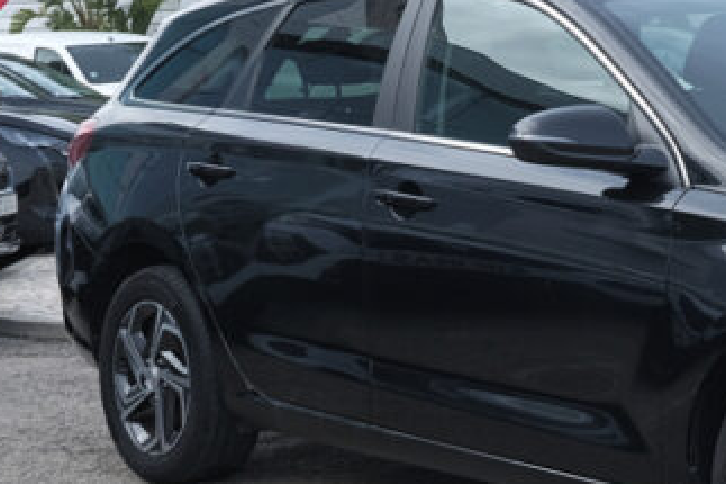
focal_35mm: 111
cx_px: 793
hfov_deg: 17.8
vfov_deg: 12.3
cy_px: 278
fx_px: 2237
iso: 160
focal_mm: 23.5
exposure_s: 1/100
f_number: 8
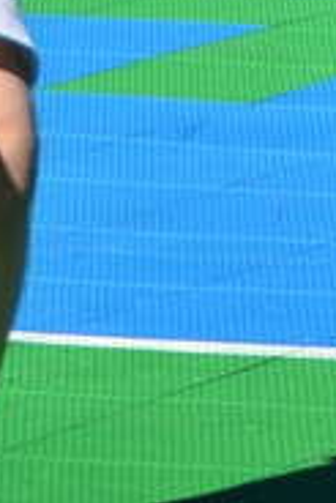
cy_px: -894
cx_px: 41
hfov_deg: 2.1
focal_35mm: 669
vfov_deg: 3.0
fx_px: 9348
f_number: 6.3
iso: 200
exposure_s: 1/1000
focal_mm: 120
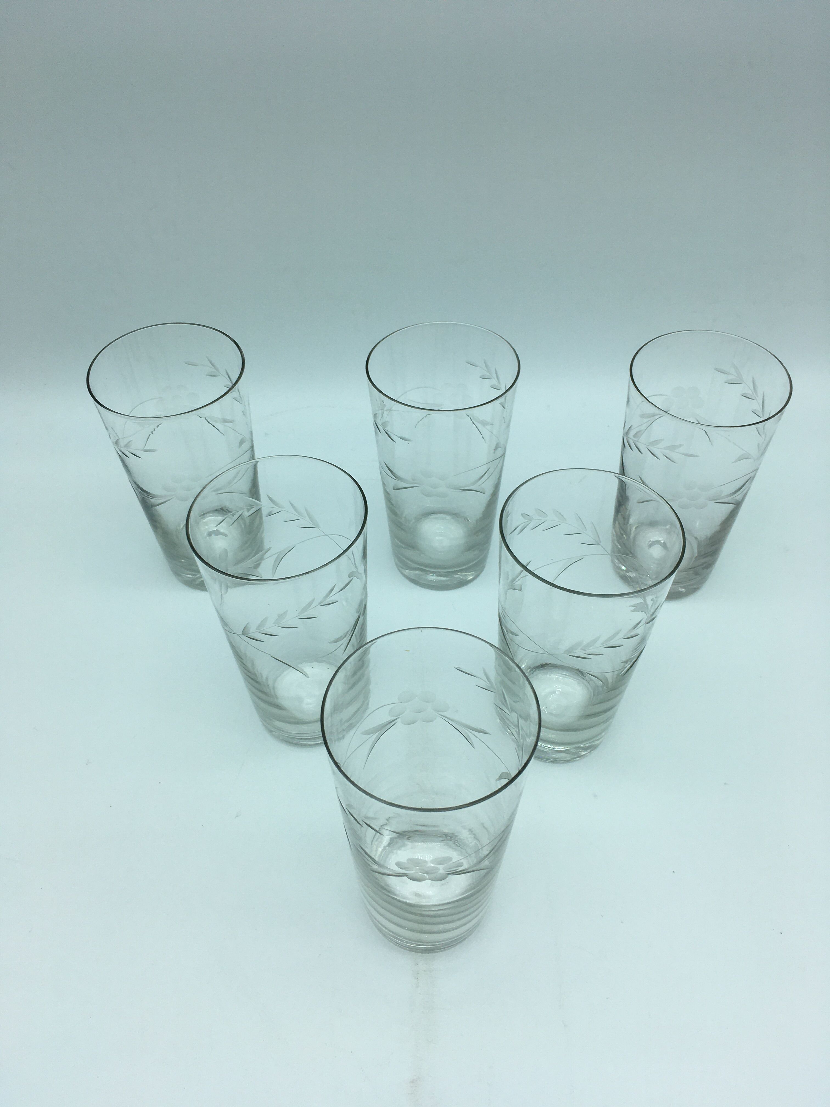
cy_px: 554
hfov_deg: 48.2
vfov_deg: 61.7
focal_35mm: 29
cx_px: 415
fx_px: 927
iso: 25
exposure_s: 1/434
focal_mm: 4.15
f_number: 2.2
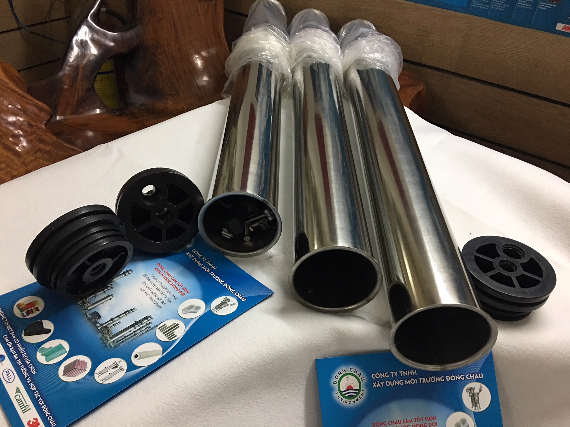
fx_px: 478
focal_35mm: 29
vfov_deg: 48.2
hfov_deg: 61.7
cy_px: 214
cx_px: 285
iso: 80
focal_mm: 4.15
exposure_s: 1/10
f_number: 2.2
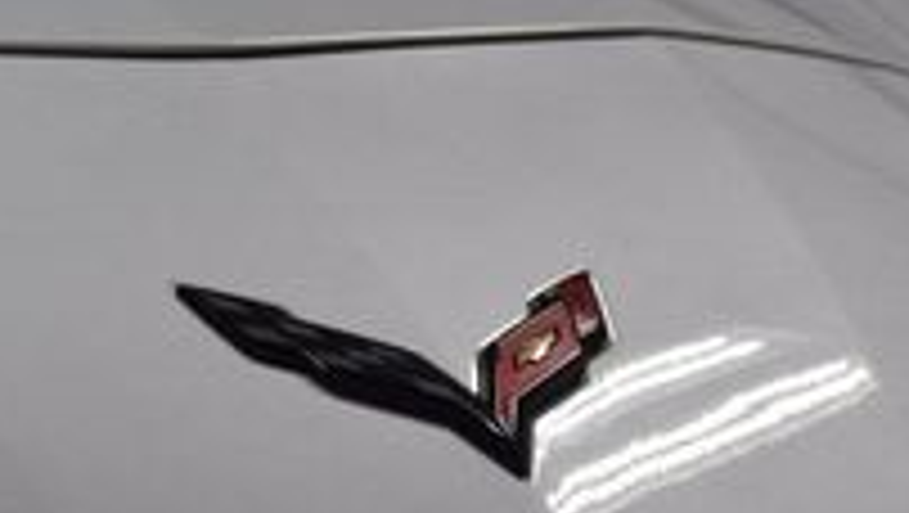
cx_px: 486
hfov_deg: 6.2
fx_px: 8395
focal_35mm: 348
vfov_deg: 3.5
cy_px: 443
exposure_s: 1/40
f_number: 7.1
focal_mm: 70
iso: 400
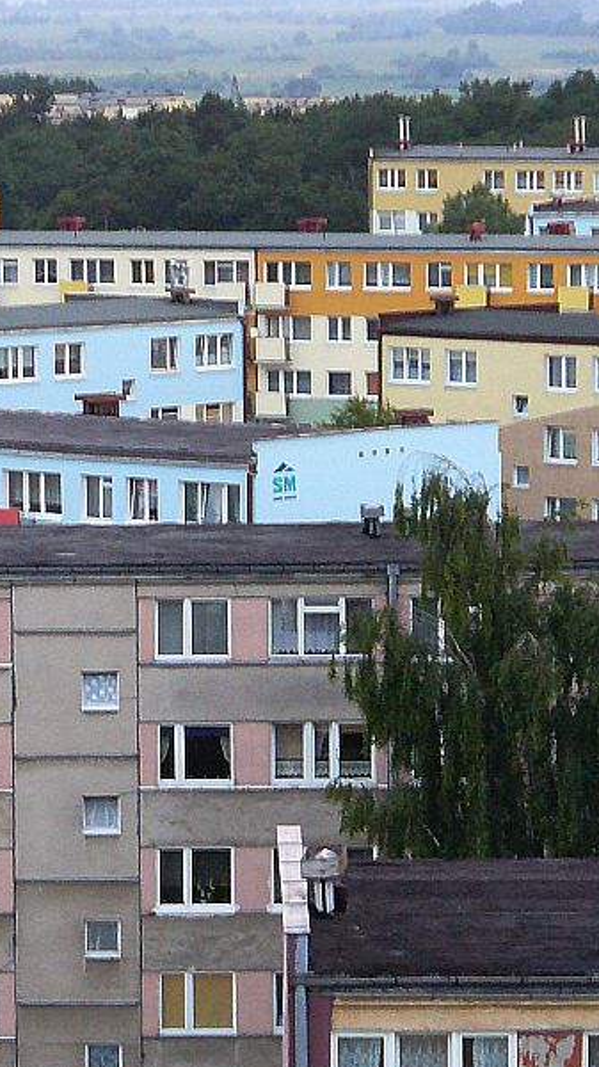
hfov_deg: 4.8
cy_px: 638
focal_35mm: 250
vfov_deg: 8.6
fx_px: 7067
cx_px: 94
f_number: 3.8
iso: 200
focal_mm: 22.7
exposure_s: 1/20
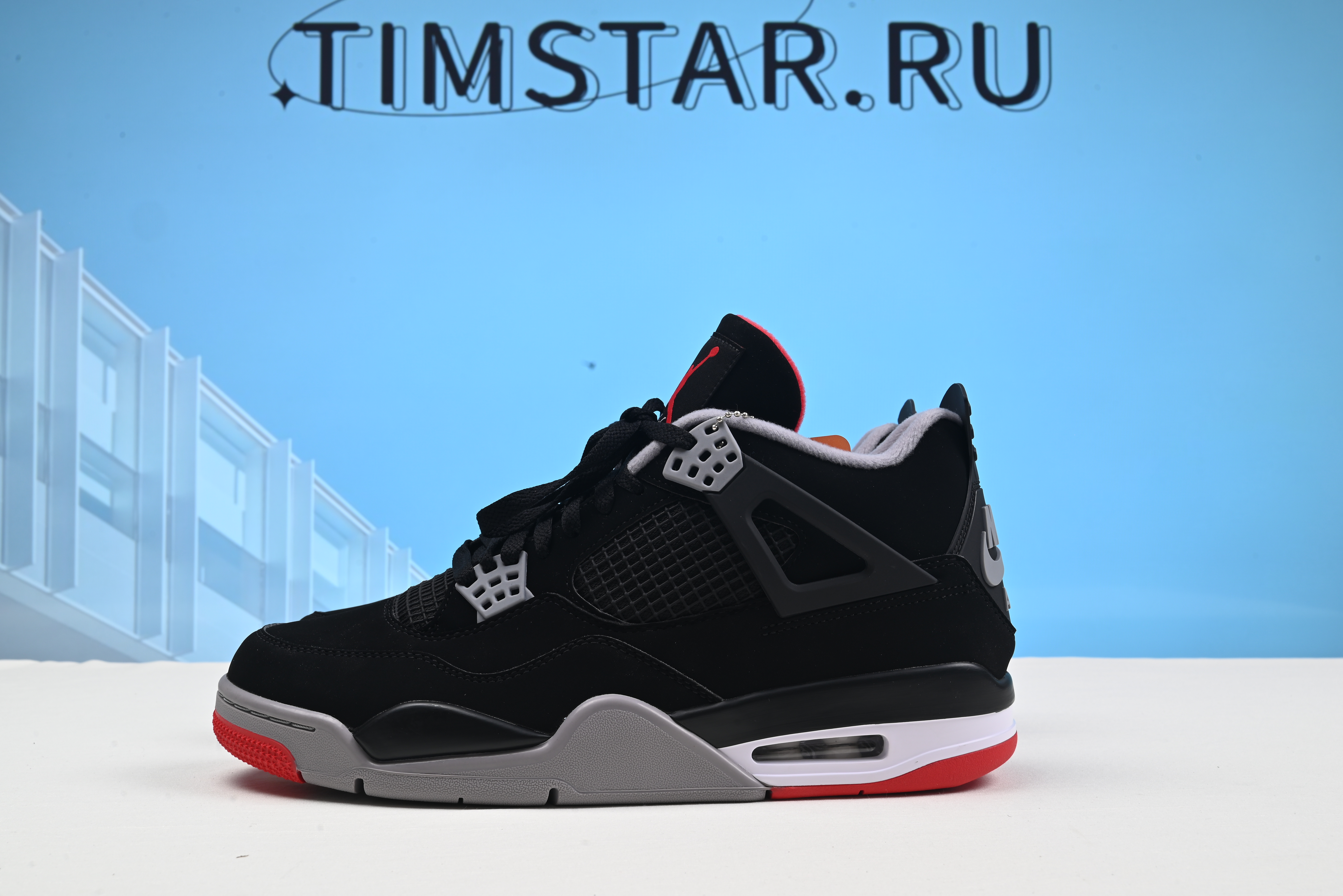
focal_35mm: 40
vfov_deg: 33.4
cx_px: 672
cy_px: 448
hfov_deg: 48.4
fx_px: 1493
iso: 100
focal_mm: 40
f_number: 16
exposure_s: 1/2.5
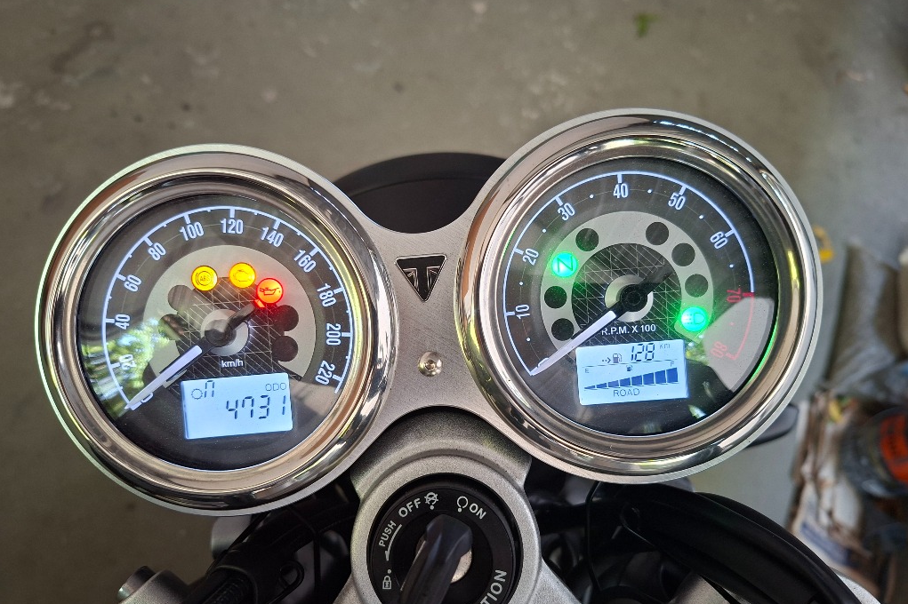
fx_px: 605
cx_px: 454
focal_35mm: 24
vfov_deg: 53.0
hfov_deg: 73.8
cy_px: 331
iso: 200
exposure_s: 1/60
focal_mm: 5.54
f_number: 1.8
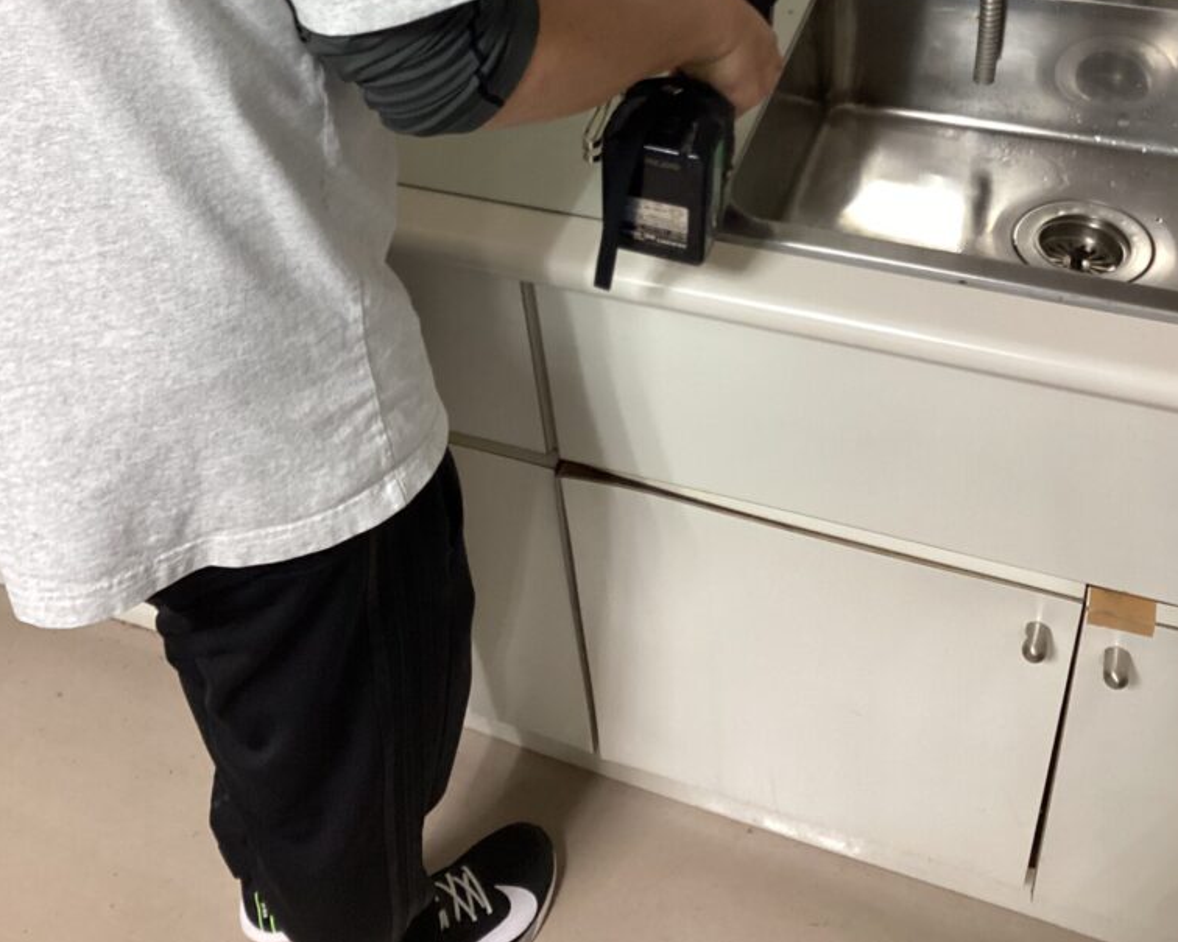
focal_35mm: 41
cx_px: 594
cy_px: 156
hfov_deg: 44.8
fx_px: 1430
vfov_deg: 35.0
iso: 160
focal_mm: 3.3
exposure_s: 1/60
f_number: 2.4
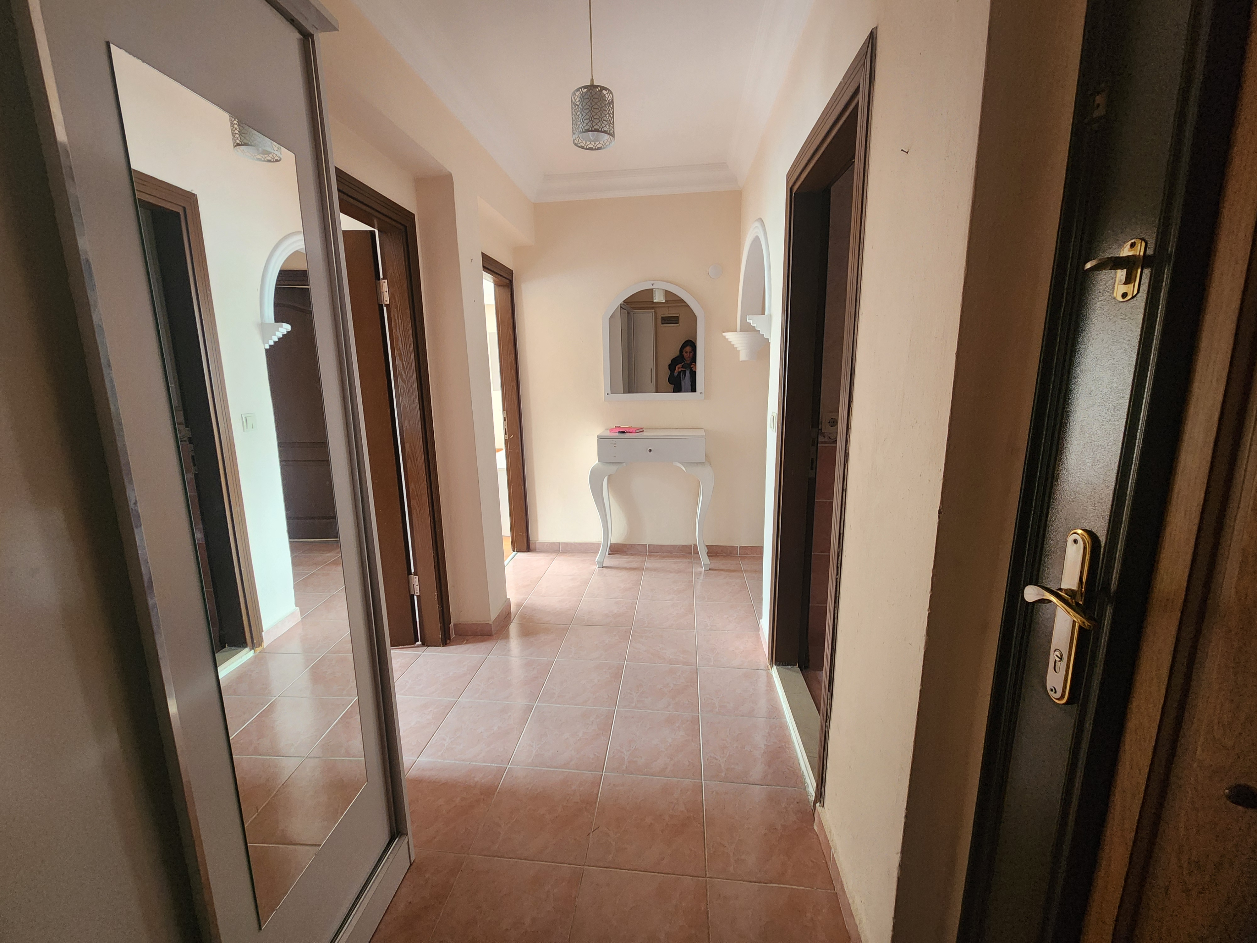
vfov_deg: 89.9
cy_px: 472
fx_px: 472
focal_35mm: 13
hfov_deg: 106.2
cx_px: 628
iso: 400
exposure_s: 1/50
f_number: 2.2
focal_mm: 2.2
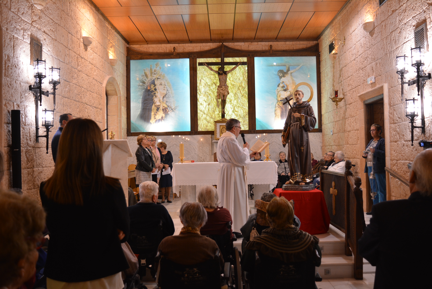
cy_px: 144
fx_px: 414
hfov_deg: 55.1
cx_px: 216
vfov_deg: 38.4
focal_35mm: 34
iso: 400
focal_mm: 23
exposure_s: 1/20
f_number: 3.8
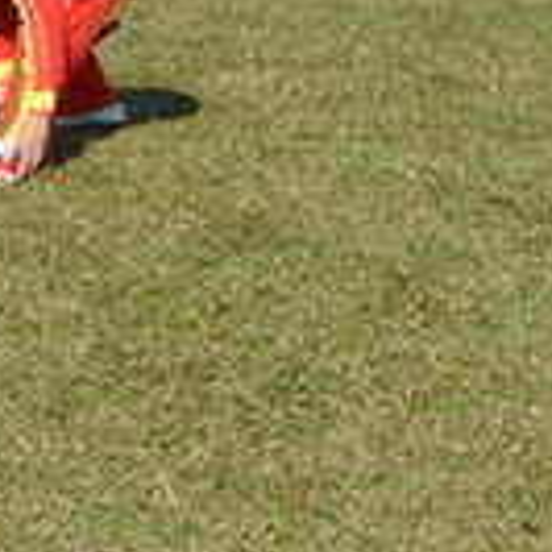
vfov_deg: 13.7
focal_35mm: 126
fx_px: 2273
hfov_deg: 13.8
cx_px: 187
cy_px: 56
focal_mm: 22
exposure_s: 1/1250
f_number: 3.5
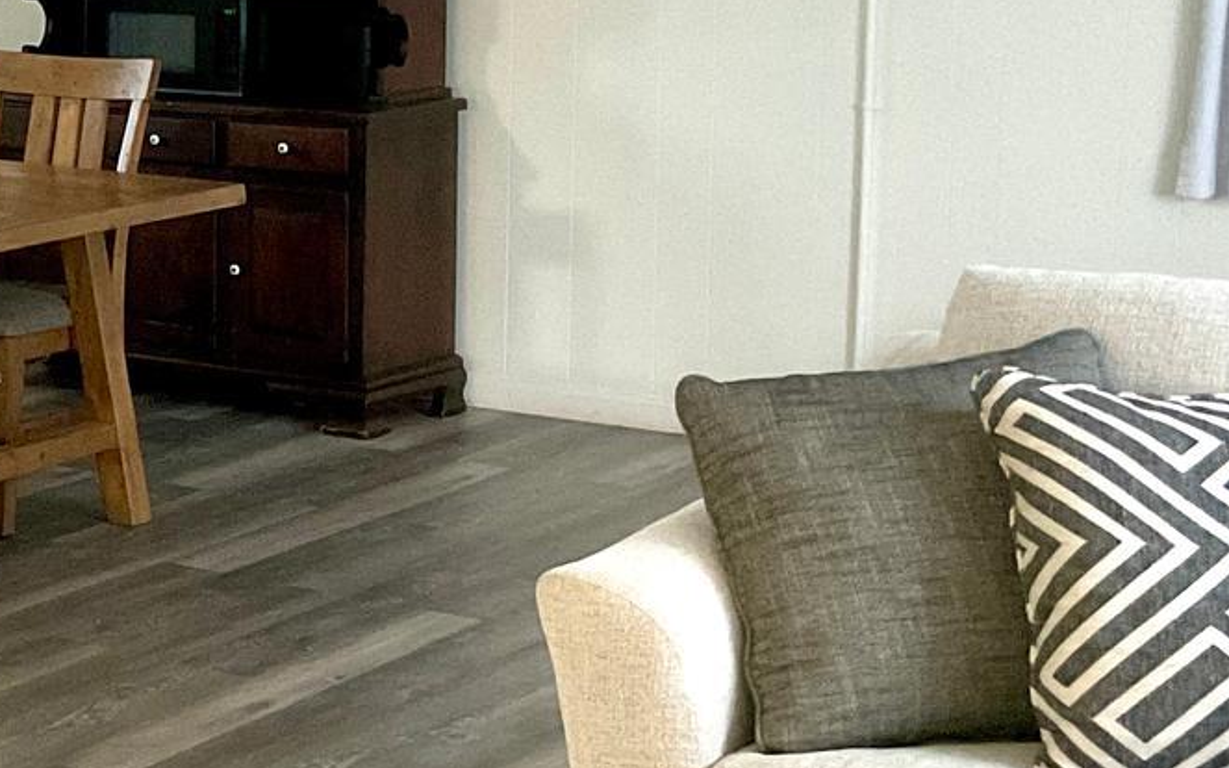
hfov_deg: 20.8
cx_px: -117
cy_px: 215
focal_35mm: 95
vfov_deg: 13.7
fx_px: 3181
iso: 250
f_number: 1.8
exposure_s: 1/60
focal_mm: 3
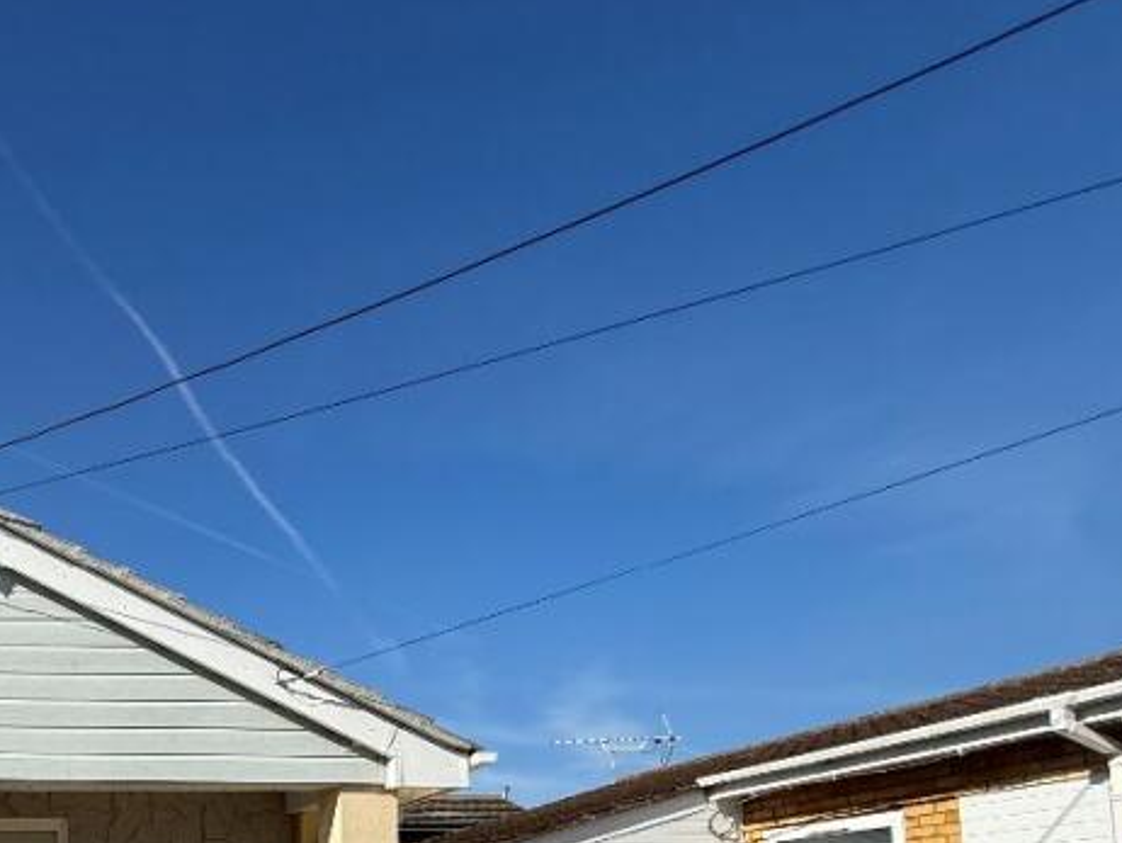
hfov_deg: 46.7
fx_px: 1005
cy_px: 870
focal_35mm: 31
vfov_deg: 39.3
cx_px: -46
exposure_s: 1/3663
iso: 50
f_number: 2.2
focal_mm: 2.22
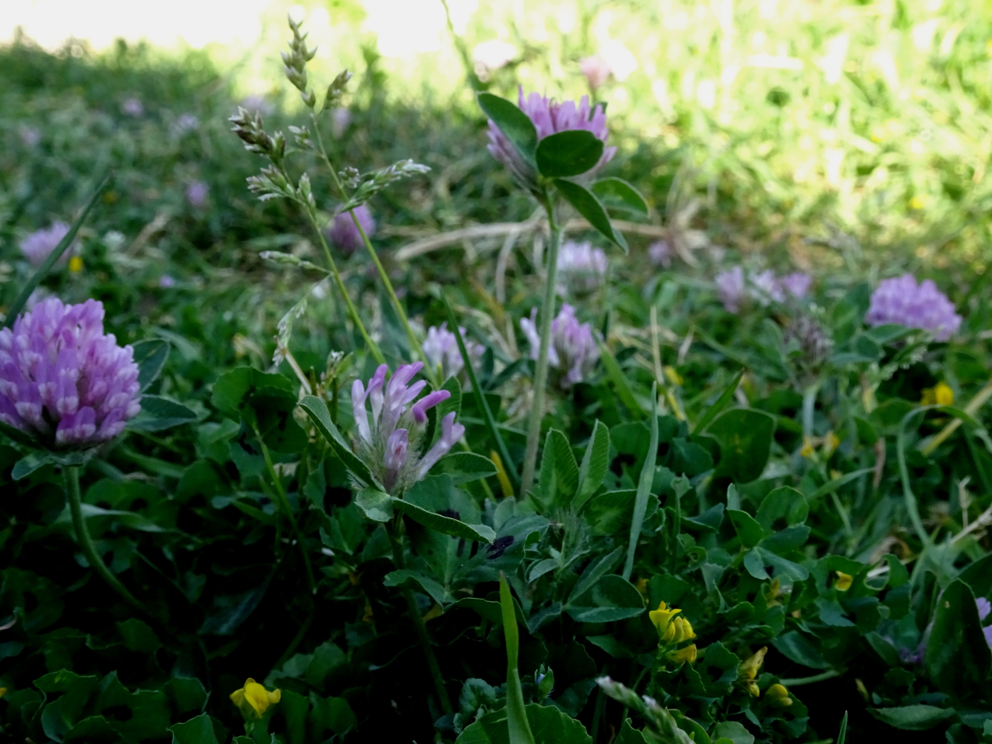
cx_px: 496
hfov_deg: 45.8
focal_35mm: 41
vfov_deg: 35.1
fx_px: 1175
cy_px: 372
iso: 400
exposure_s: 1/250
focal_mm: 7.05
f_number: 4.5
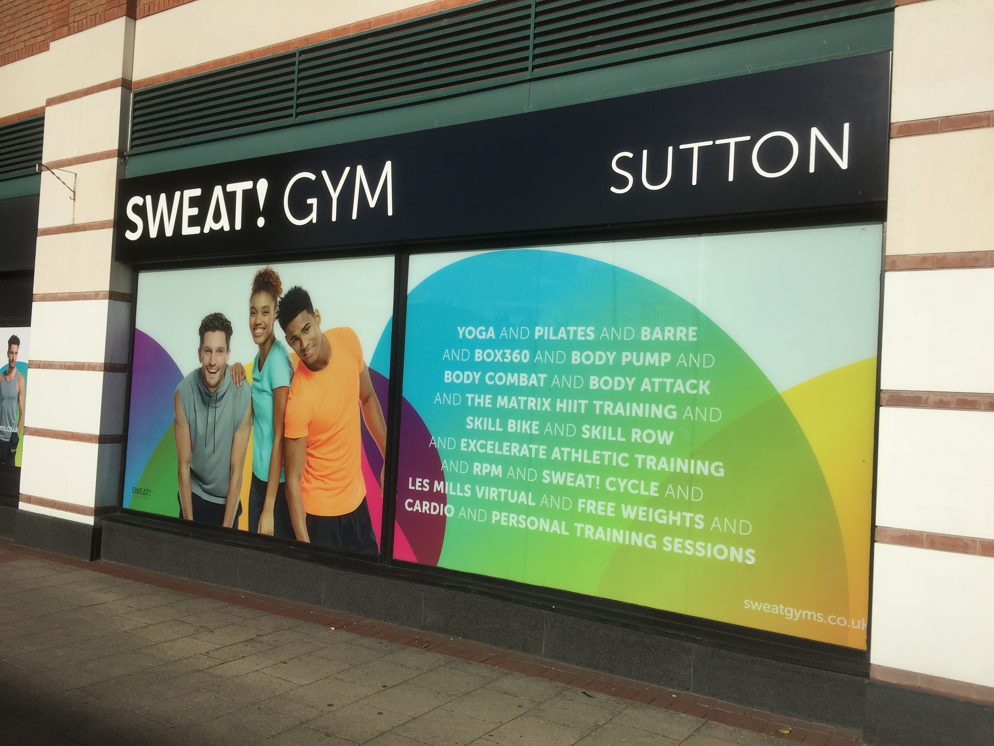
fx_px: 833
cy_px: 373
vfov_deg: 48.2
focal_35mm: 29
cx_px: 497
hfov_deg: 61.7
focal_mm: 4.15
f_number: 2.2
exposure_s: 1/4950
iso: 32
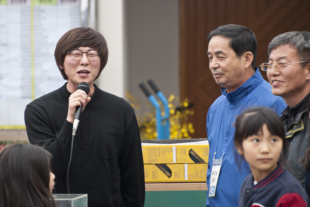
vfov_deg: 4.0
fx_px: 2928
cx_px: 155
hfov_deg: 6.1
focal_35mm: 340
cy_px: 104
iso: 400
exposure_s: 1/125
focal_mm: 340
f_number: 6.3
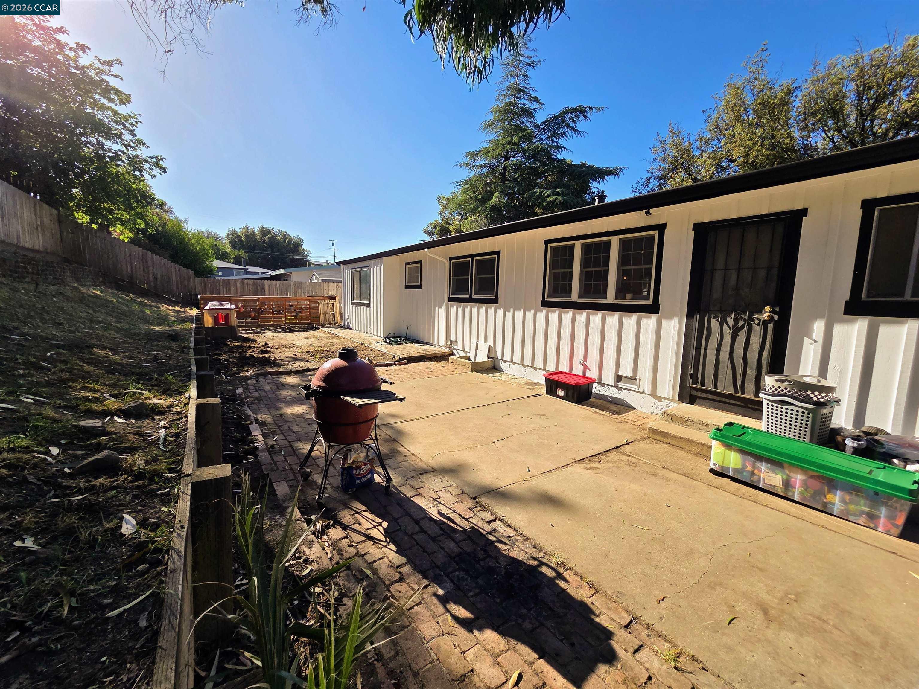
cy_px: 344
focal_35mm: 13
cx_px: 460
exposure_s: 1/1814
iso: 50
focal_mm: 2.2
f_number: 2.2
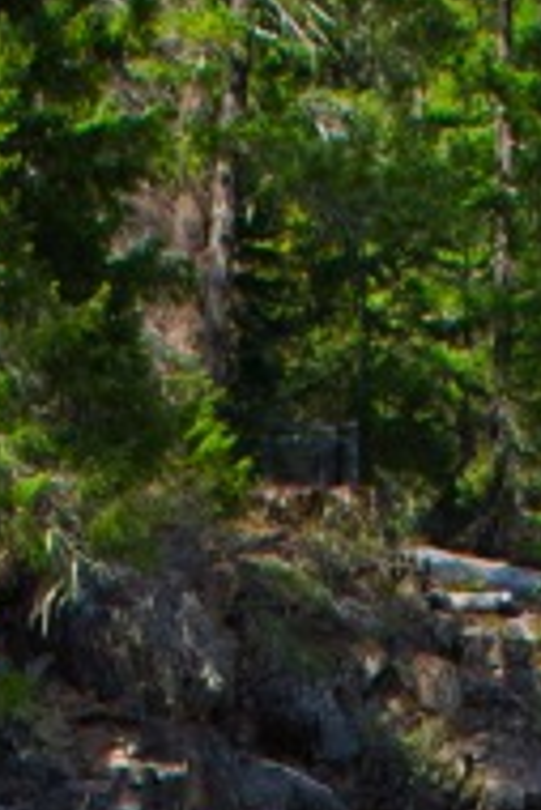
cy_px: 1880
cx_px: 420
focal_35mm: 237
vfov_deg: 8.1
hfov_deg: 5.8
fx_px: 5336
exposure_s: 1/320
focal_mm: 25
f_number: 10
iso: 400
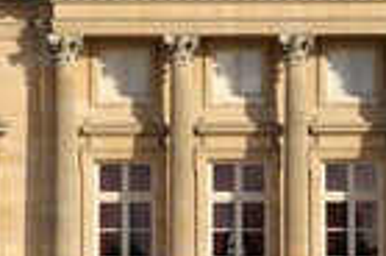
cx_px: 244
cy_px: 234
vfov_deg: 6.4
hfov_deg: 9.7
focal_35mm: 212
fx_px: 2268
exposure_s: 1/160
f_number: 13
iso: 200
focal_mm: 70
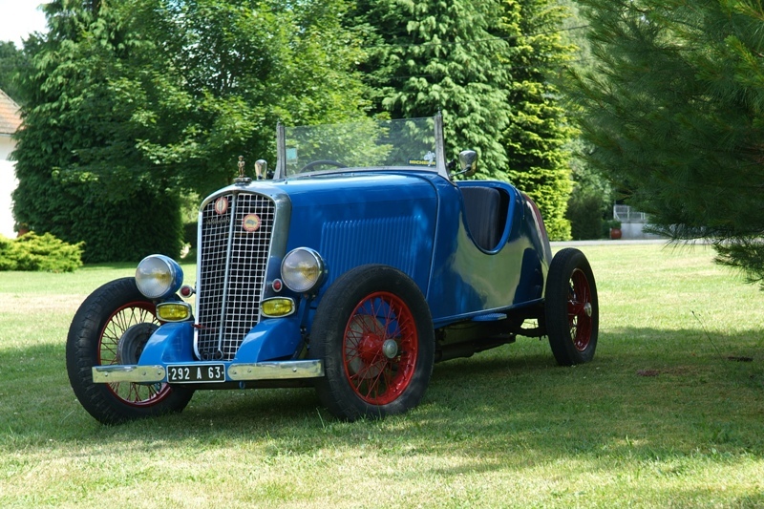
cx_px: 382
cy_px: 254
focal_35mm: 75
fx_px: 1591
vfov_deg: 18.2
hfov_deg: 27.0
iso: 100
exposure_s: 1/90
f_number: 4.8
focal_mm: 50
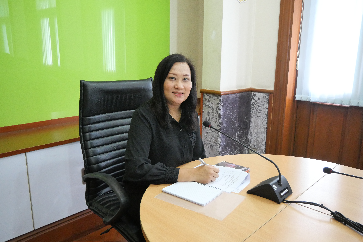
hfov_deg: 63.6
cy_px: 121
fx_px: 293
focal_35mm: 29
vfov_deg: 45.0
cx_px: 182
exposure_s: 1/80
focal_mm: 14
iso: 3200
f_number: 3.6
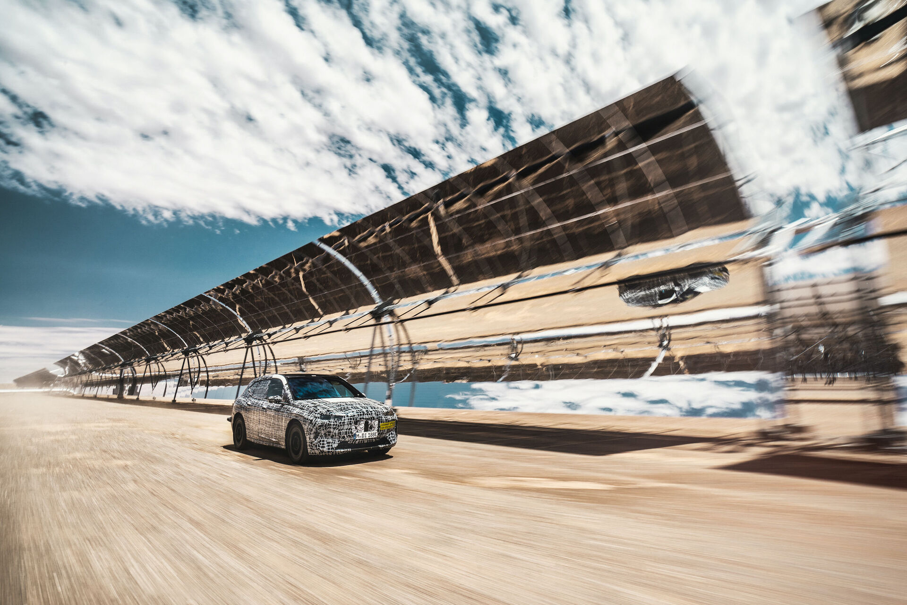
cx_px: 454
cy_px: 302
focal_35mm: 20
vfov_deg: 61.9
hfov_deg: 84.0
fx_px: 504
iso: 100
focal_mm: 20
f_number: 20
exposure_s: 1/25
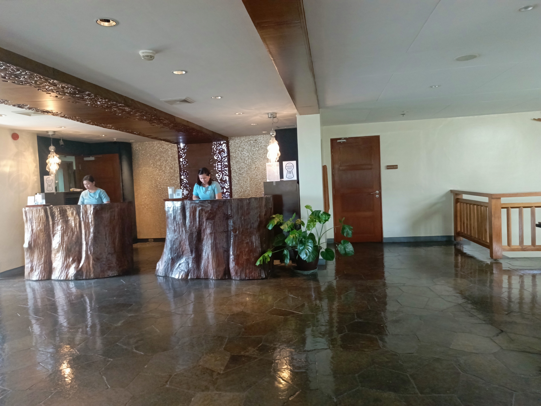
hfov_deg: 69.4
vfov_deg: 54.9
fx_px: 391
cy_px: 203
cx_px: 270
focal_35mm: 25
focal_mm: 5.25
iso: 1039
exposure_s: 1/60
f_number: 1.7
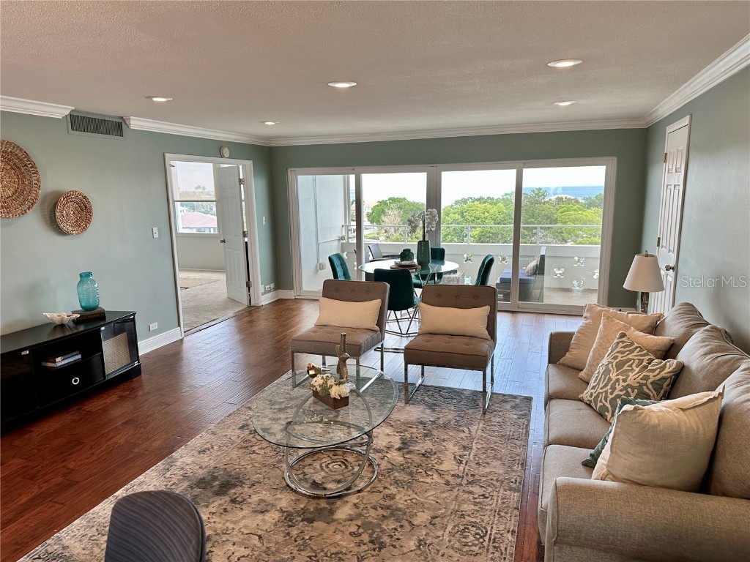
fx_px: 520
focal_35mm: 24
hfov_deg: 71.6
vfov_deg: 56.8
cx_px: 375
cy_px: 281
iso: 64
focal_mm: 6.86
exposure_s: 1/120
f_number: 1.78
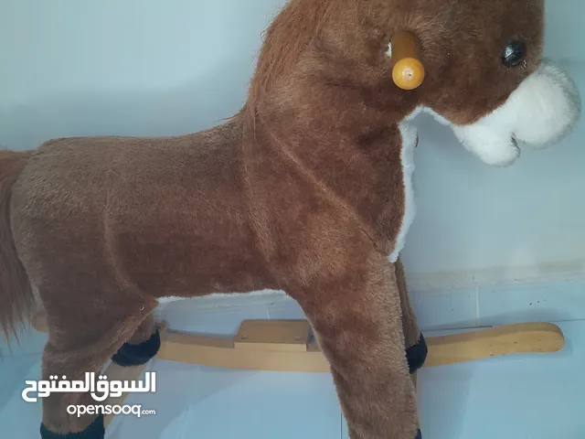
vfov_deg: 53.1
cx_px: 292
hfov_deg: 67.3
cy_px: 220
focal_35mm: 26
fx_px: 439
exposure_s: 1/60
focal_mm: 3.98
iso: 500
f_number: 1.8
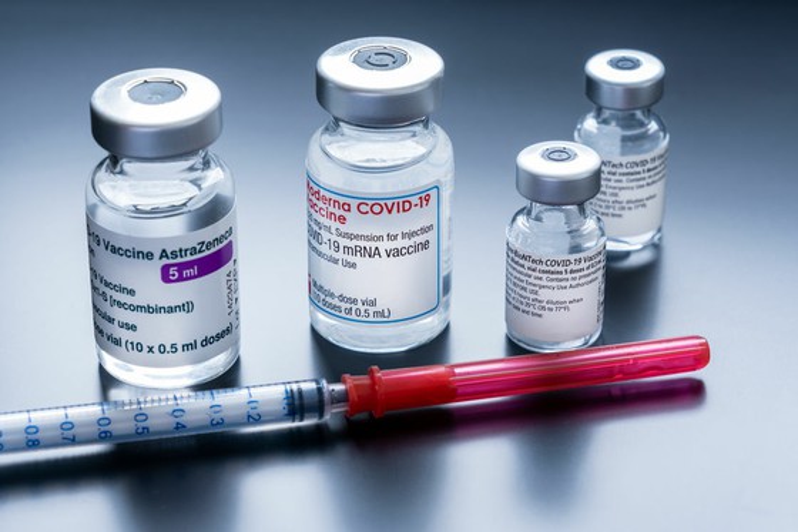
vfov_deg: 12.3
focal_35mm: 111
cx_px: 399
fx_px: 2460
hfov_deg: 18.4
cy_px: 266
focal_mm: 74.2
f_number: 9
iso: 160
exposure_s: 1/8
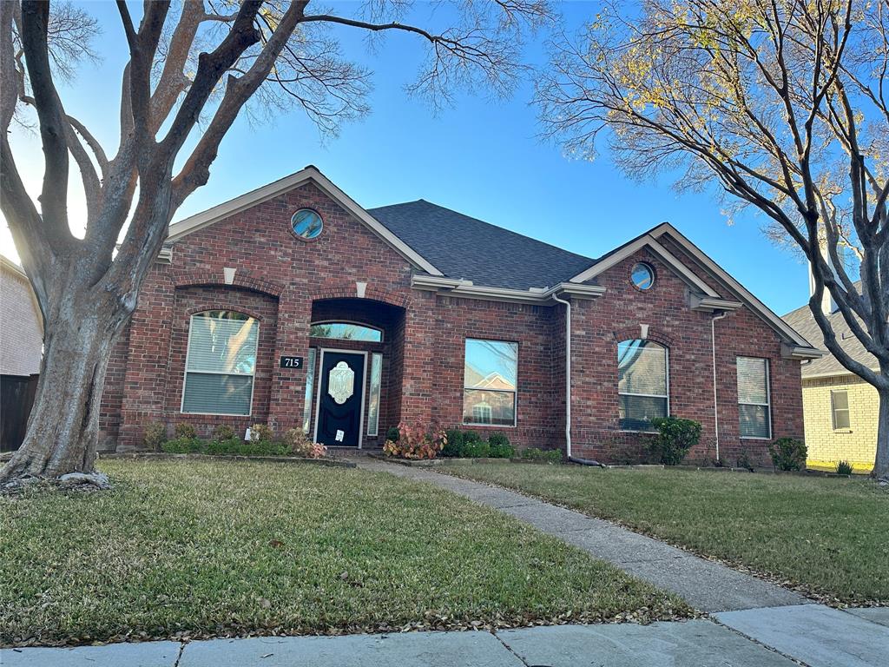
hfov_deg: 71.6
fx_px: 616
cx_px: 444
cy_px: 334
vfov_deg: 56.8
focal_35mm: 24
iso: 80
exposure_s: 1/1495
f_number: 1.78
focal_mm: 6.86
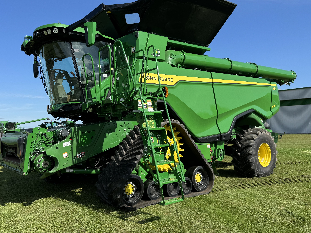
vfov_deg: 46.8
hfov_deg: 59.8
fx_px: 270
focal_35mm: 30
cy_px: 108
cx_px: 136
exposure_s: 1/3413
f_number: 1.78
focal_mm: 6.76
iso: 80
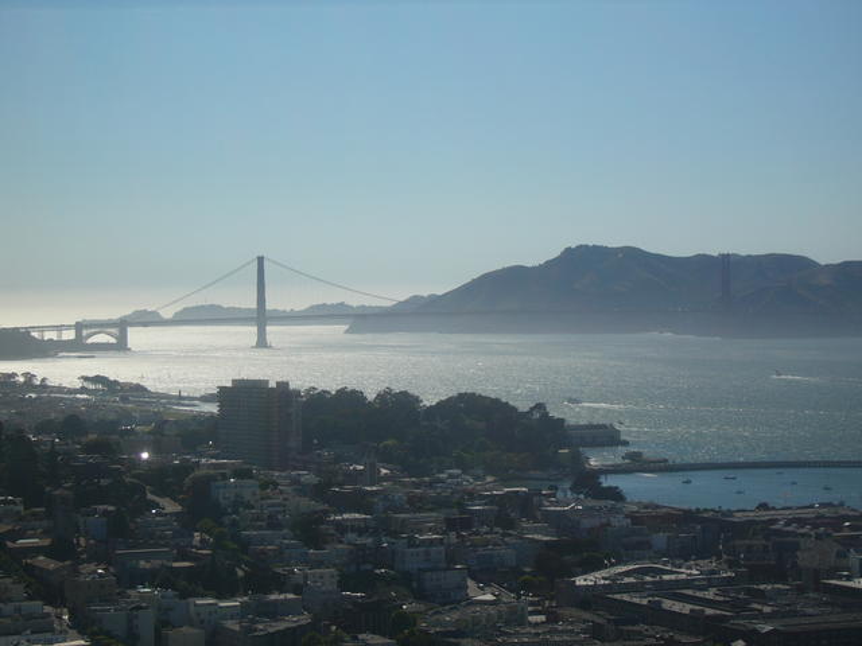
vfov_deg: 14.1
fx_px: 2615
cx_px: 431
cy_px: 323
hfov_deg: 18.7
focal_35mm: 105
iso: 50
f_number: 14
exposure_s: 1/160
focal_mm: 17.4
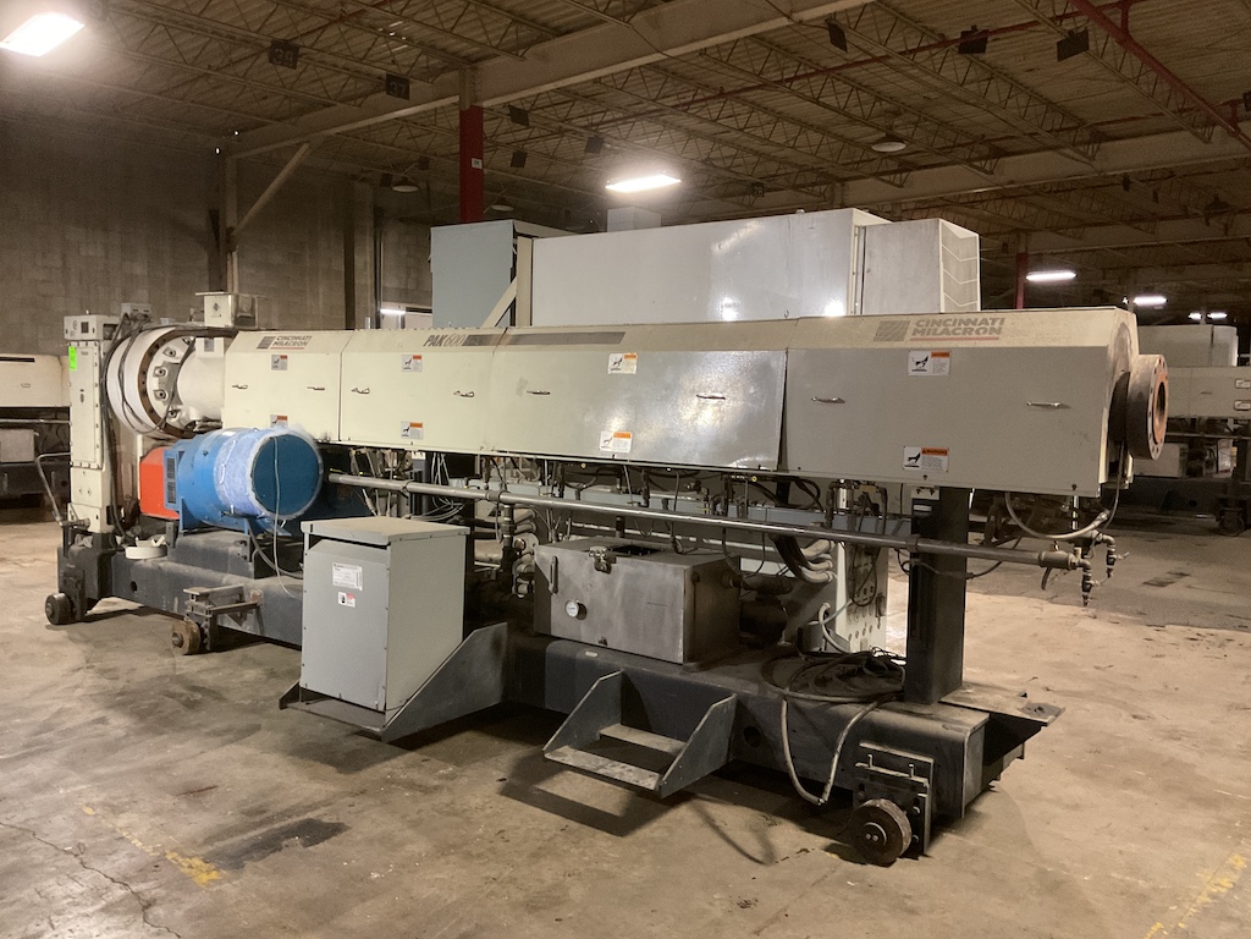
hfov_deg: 61.7
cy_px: 470
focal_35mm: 29
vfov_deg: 48.2
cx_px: 626
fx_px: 1048
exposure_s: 1/30
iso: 400
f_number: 1.8
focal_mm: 3
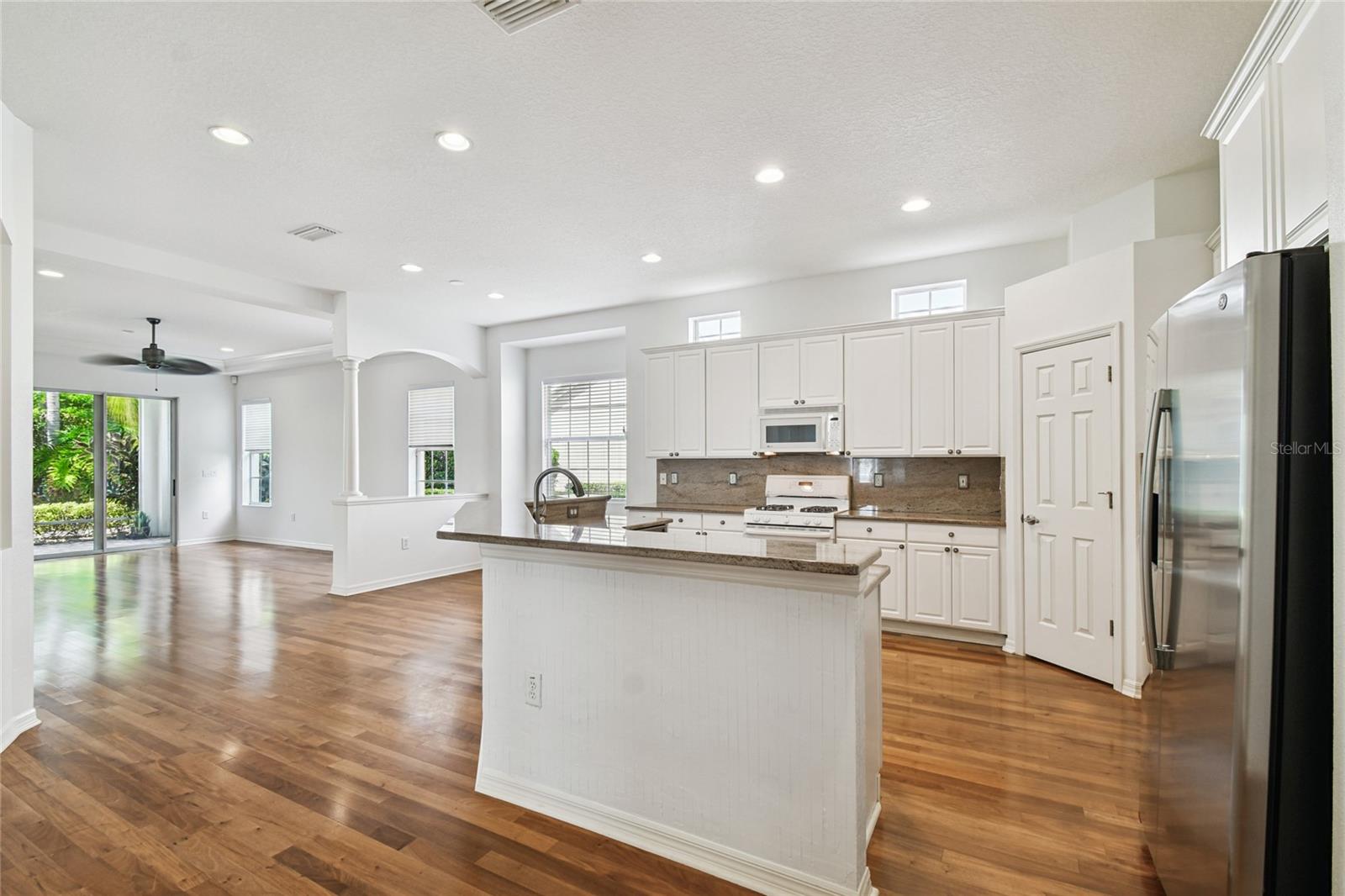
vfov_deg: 77.3
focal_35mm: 15
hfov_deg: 100.4
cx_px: 672
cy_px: 448
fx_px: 560
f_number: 7.1
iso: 100
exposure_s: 1/20
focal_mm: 10
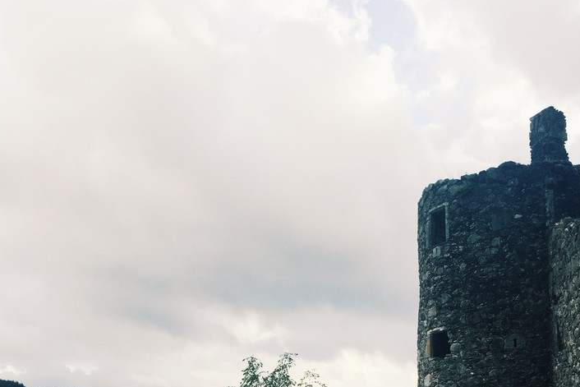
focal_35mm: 41
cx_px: 289
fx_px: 661
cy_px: 340
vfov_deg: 31.3
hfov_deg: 47.4
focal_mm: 4.15
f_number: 2.2
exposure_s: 1/1319
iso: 32
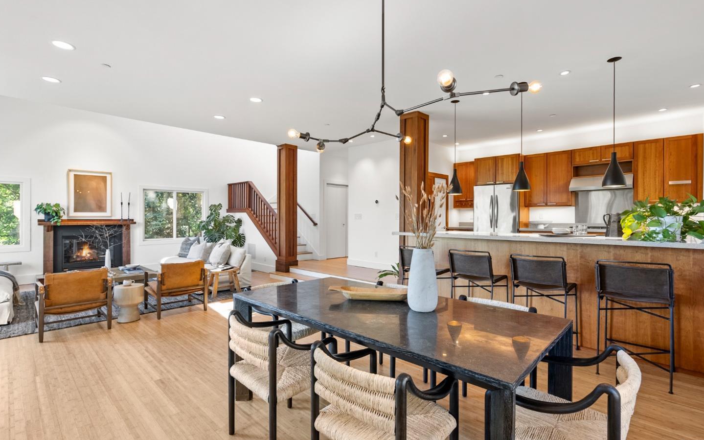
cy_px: 217
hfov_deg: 94.4
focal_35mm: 17
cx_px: 355
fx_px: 326
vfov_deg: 68.0
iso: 400
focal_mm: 16
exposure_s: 1/4
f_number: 8
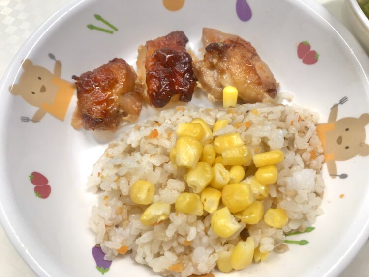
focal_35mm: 28
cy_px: 138
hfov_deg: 63.4
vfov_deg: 49.8
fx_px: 299
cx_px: 184
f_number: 1.8
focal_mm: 3.99
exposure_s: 1/120
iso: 50
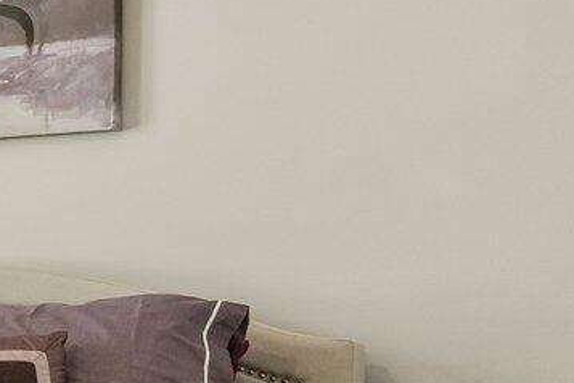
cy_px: 315
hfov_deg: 16.8
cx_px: -580
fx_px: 1440
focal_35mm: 90
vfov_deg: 15.0
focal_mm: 10.5
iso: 400
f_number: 9
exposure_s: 1/25
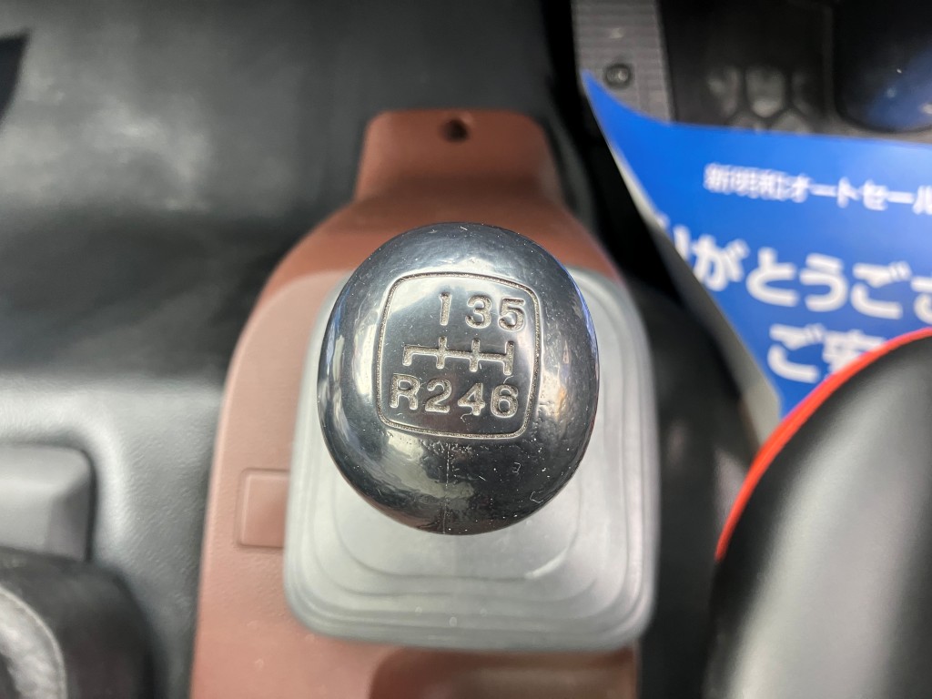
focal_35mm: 28
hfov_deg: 63.4
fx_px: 754
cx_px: 466
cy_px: 350
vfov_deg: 49.7
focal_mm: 3.99
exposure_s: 1/60
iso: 125
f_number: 1.8
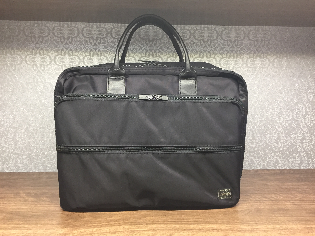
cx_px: 158
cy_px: 118
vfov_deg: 48.2
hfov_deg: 61.7
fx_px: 264
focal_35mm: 29
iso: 160
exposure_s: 1/33
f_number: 2.2
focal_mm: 4.15
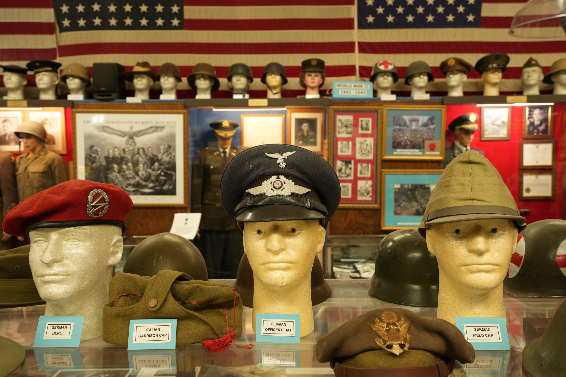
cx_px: 283
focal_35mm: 35
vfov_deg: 37.9
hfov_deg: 54.4
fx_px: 550
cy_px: 188
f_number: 7.1
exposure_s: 1/40
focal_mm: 35
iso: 1600
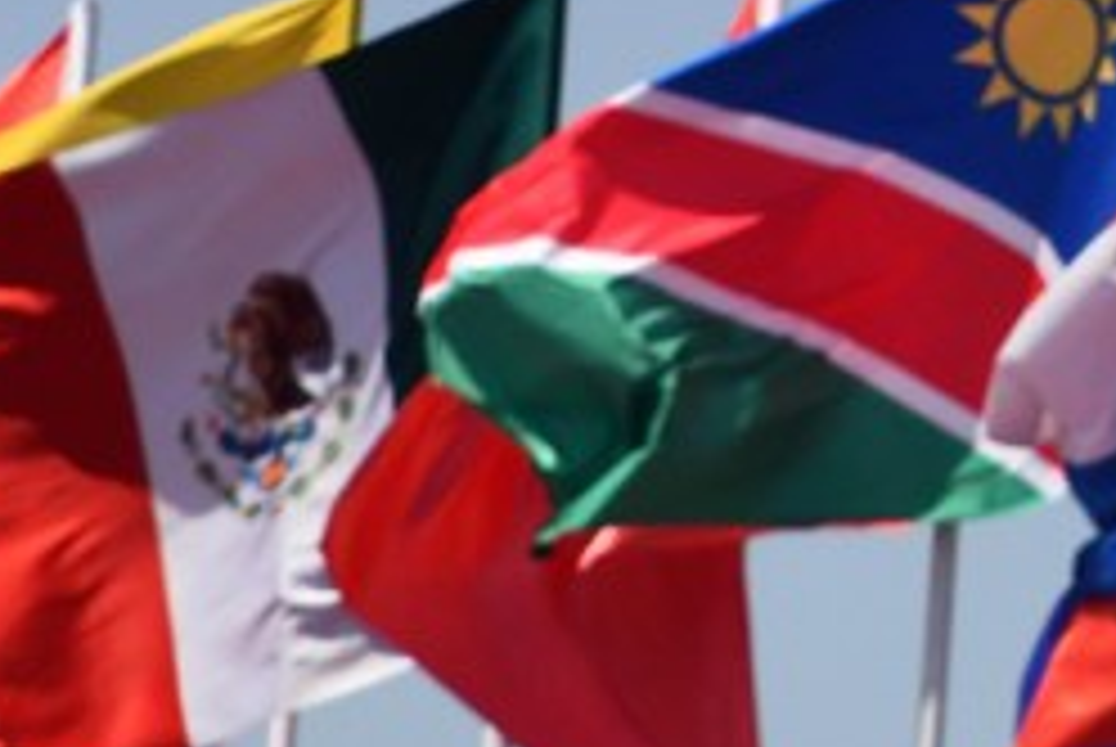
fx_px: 19987
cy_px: -11
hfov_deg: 3.2
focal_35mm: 644
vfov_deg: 2.1
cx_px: 1377
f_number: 7.1
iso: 250
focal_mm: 200
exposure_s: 1/2500
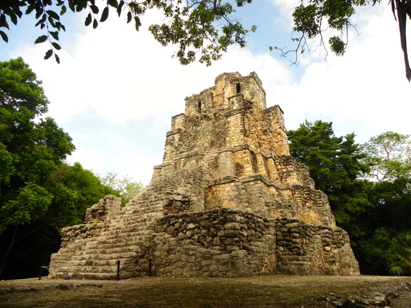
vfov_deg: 53.1
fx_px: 309
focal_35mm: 26
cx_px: 206
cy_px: 154
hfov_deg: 67.3
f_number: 3.2
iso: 400
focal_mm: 4.6
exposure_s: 1/2000
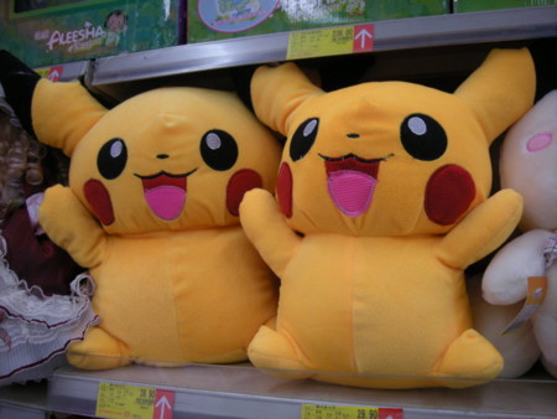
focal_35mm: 35
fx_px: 563
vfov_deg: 40.7
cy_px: 210
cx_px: 278
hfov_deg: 52.6
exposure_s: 1/61.4
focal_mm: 5.7
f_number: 2.8
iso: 205
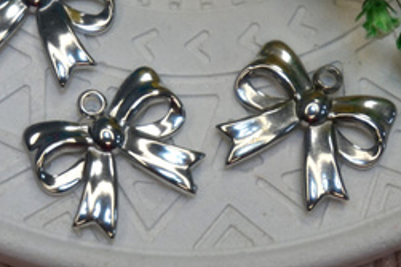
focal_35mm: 113
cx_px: 208
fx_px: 1258
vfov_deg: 12.1
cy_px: 77
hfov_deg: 18.1
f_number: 5.6
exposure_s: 1/80
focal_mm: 42
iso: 500
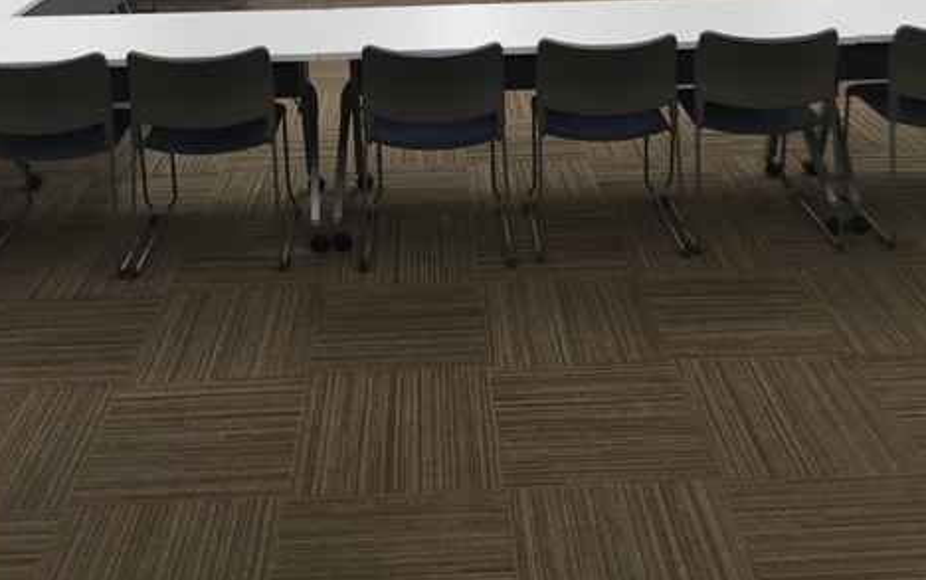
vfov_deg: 28.0
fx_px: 1060
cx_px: 453
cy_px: -49
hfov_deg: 47.2
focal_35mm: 42
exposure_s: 1/40
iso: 32
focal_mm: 4.15
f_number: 2.2
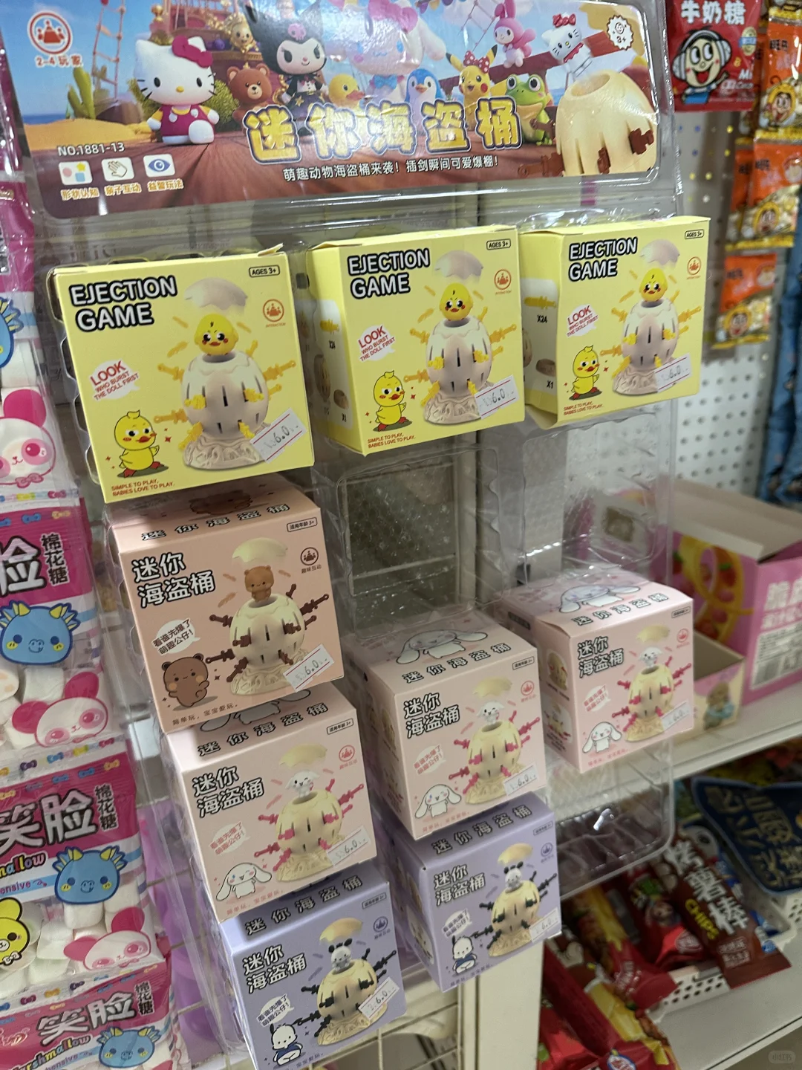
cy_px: 535
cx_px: 401
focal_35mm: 24
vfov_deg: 71.6
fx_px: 741
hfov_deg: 56.8
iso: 200
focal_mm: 6.86
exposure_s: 1/50
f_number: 1.78
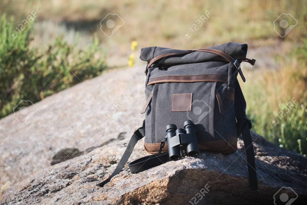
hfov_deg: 13.7
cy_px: 102
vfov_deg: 9.2
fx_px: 1279
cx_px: 154
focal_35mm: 150
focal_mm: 150
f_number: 5
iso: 320
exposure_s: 1/800
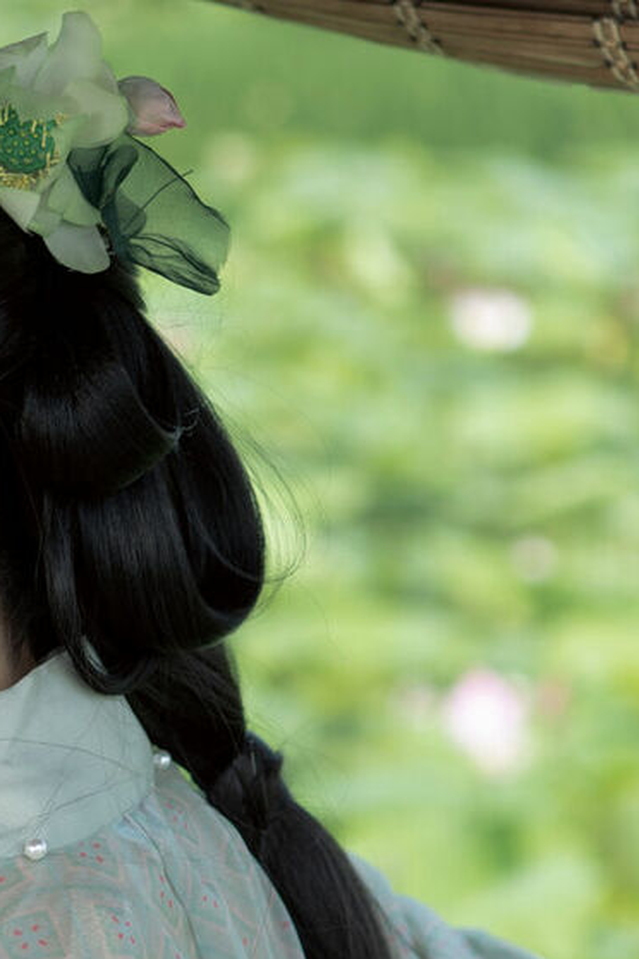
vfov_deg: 10.7
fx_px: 5112
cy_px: 625
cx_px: -10
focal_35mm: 192
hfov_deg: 7.1
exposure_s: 1/800
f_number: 2.8
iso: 100
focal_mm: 68
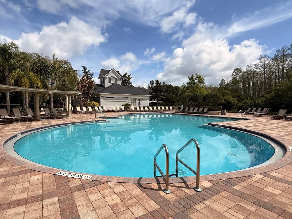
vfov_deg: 68.7
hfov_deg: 84.6
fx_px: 160
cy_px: 113
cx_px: 137
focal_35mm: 19
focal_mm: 2.22
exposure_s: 1/3891
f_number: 2.2
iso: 50
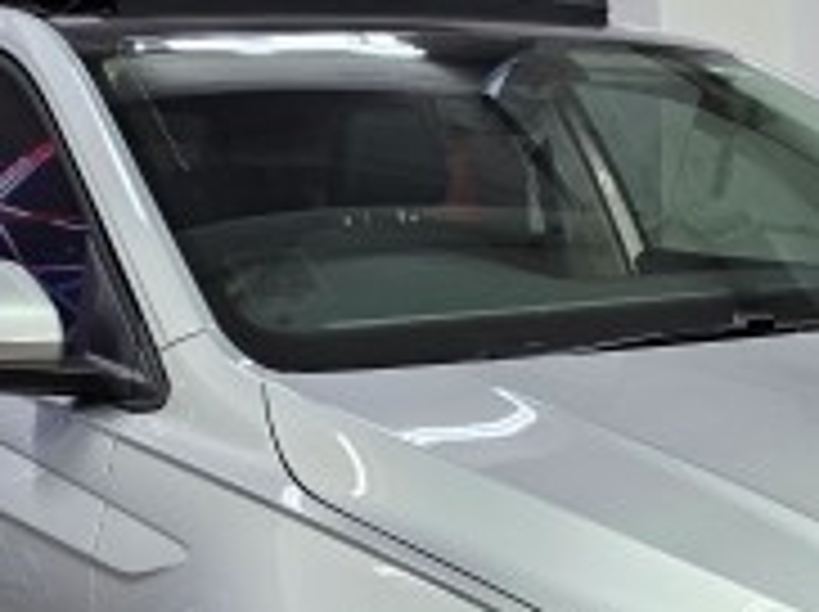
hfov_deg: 23.5
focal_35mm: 82
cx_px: 644
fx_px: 1938
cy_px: 580
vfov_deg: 17.6
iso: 250
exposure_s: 1/100
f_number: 1.7
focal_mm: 6.3
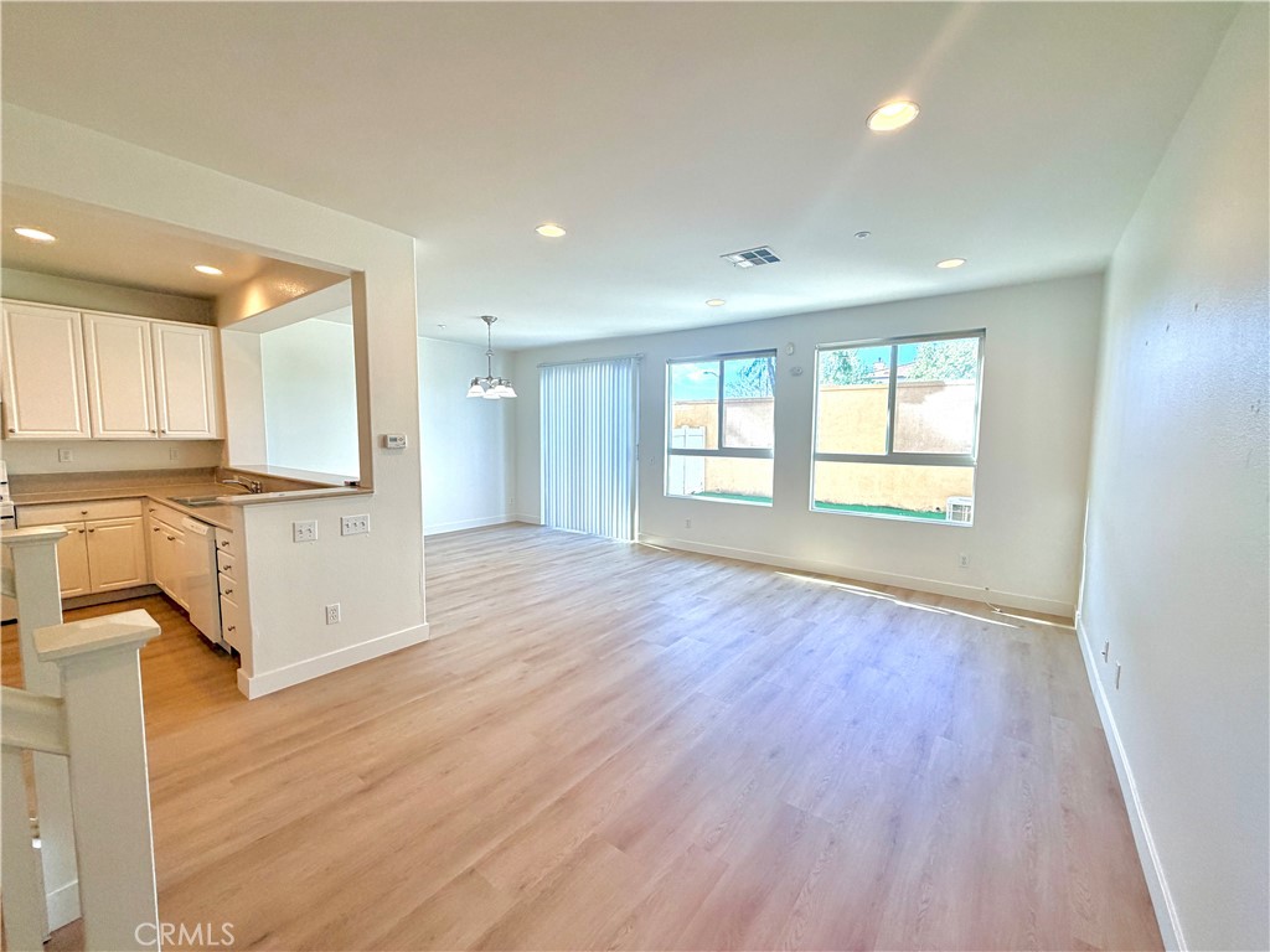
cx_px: 635
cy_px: 476
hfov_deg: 102.1
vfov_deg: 85.7
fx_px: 514
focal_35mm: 14
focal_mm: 2.22
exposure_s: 1/120
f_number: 2.2
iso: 125
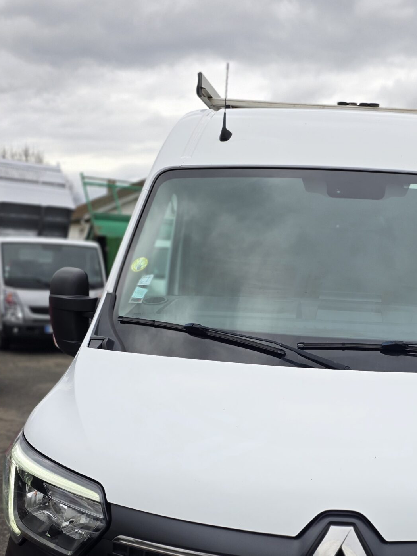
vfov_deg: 43.5
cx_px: 337
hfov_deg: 33.3
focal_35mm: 42
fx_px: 675
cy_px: 412
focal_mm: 6.25
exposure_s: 1/129
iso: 20
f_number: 1.7
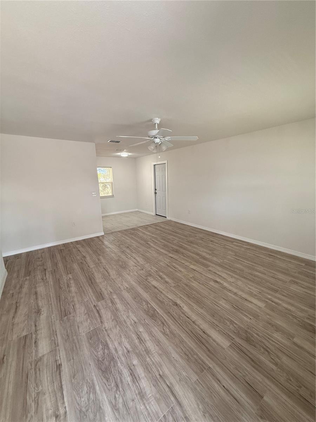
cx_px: 158
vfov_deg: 102.1
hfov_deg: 85.7
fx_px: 170
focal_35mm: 14
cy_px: 211
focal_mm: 2.22
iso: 250
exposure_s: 1/120
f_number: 2.2
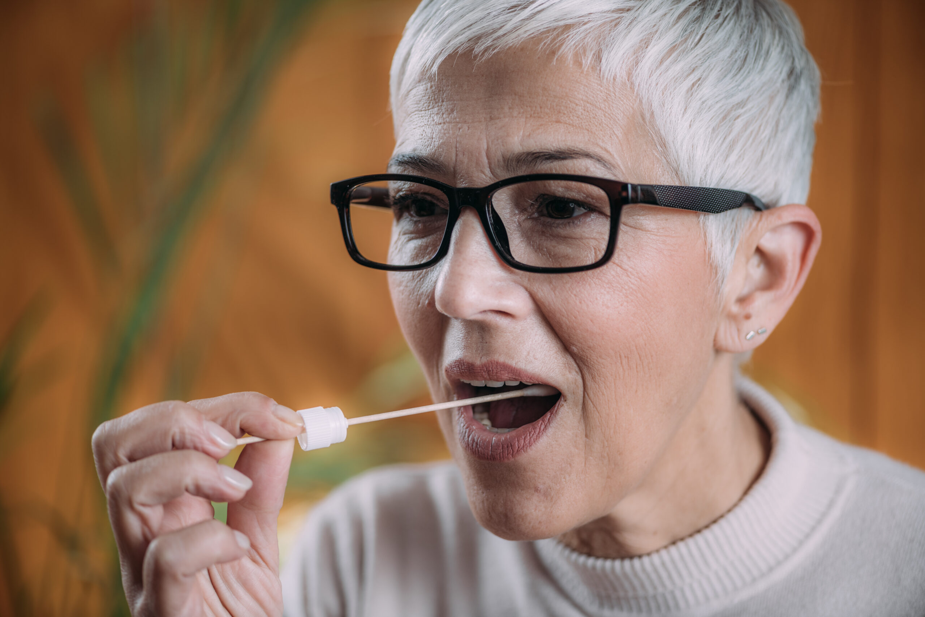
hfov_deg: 19.5
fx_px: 2698
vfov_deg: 13.0
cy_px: 308
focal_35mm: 105
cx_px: 462
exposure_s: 1/200
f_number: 3
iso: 64
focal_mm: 105
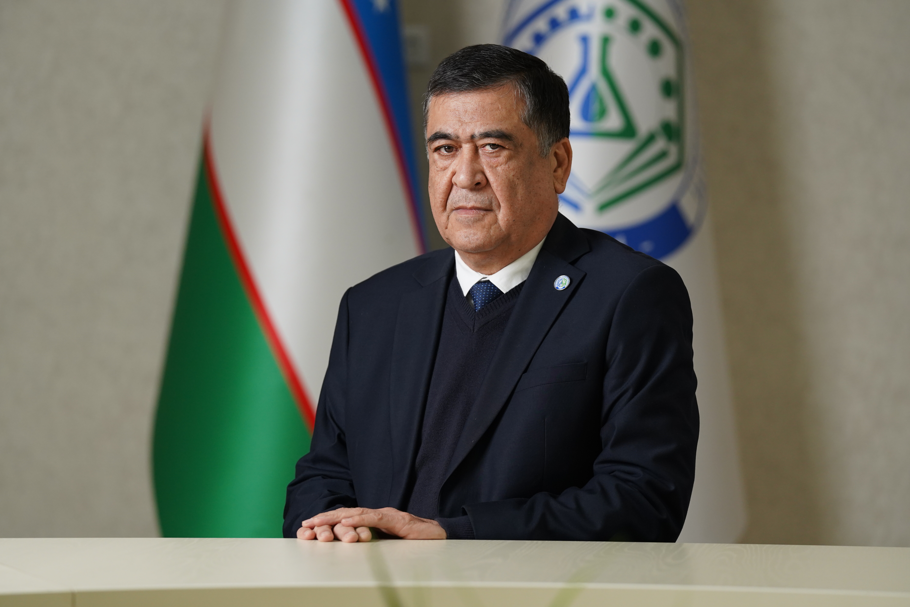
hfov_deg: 13.0
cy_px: 304
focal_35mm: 158
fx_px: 3994
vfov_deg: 8.7
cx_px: 455
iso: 1600
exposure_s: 1/200
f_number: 4
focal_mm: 158
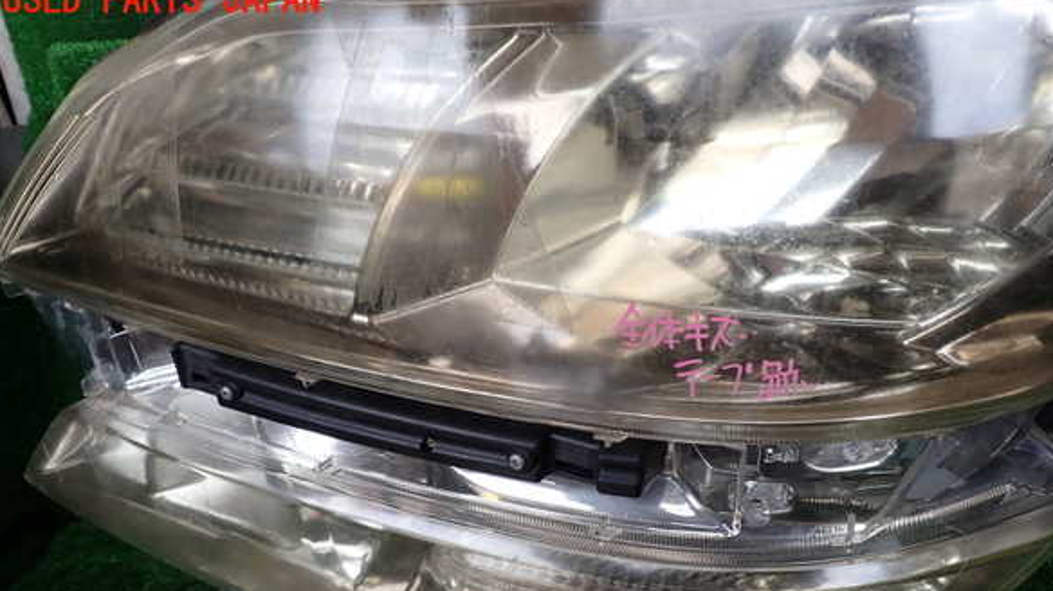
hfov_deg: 67.9
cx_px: 534
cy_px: 384
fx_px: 782
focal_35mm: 28
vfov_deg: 41.0
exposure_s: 1/160
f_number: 2.8
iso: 100
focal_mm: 4.5
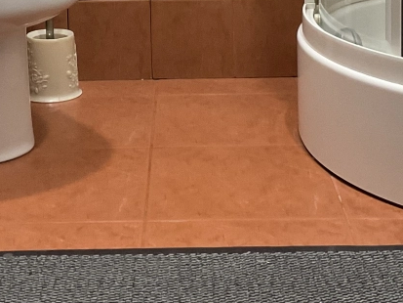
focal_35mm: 88
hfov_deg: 22.2
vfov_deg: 16.0
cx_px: 172
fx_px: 1025
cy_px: -87
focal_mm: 3
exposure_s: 1/50
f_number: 1.8
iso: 125
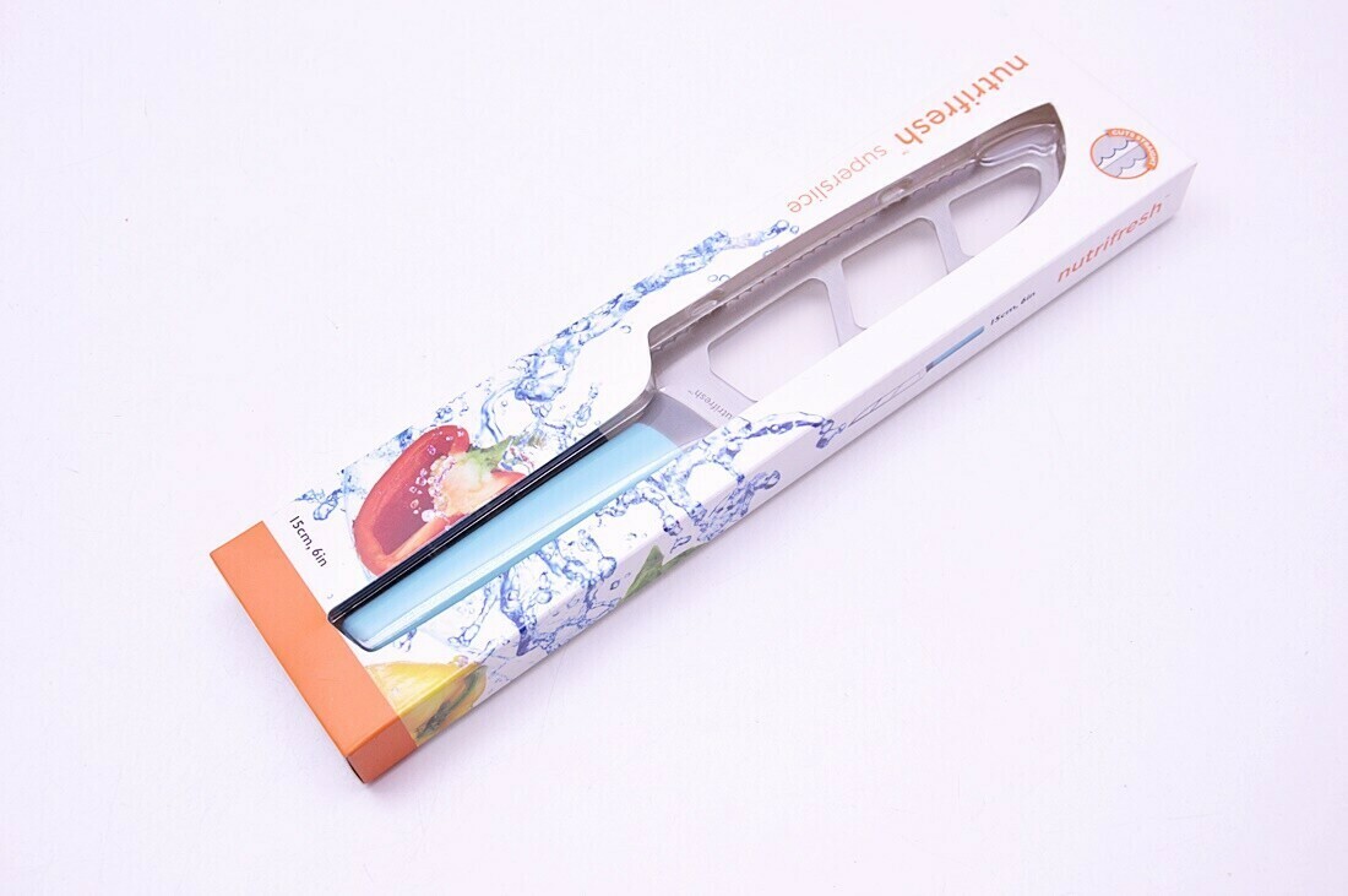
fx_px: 1459
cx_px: 674
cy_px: 448
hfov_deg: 49.6
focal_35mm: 39
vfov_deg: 34.1
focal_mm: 26
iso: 400
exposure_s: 1/160
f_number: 5.6
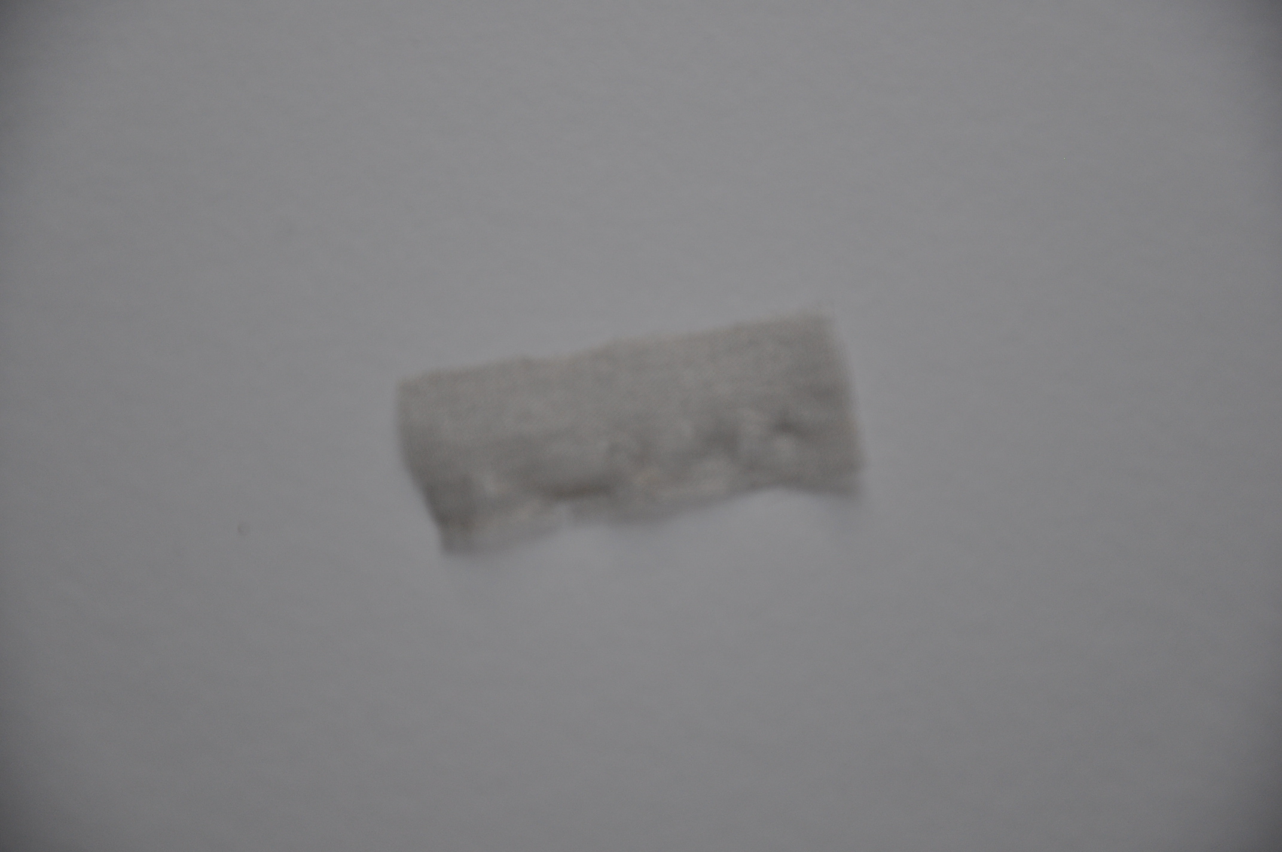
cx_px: 641
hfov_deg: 13.1
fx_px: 5602
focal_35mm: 158
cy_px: 426
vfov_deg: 8.7
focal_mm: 105
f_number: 5.6
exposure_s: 1/125
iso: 400
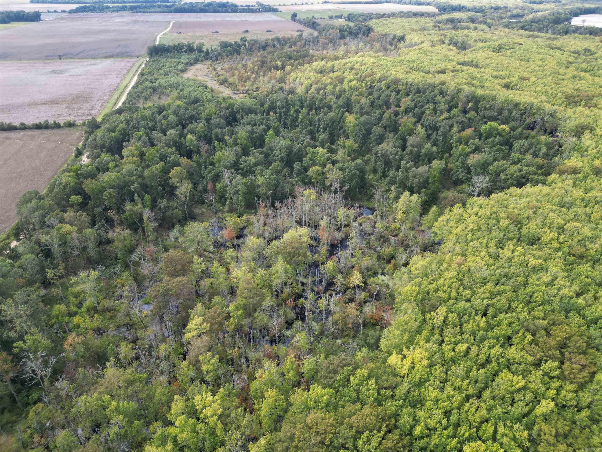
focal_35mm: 24
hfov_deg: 71.6
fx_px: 417
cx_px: 301
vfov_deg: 56.8
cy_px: 226
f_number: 1.7
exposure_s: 1/725
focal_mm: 6.72
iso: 100
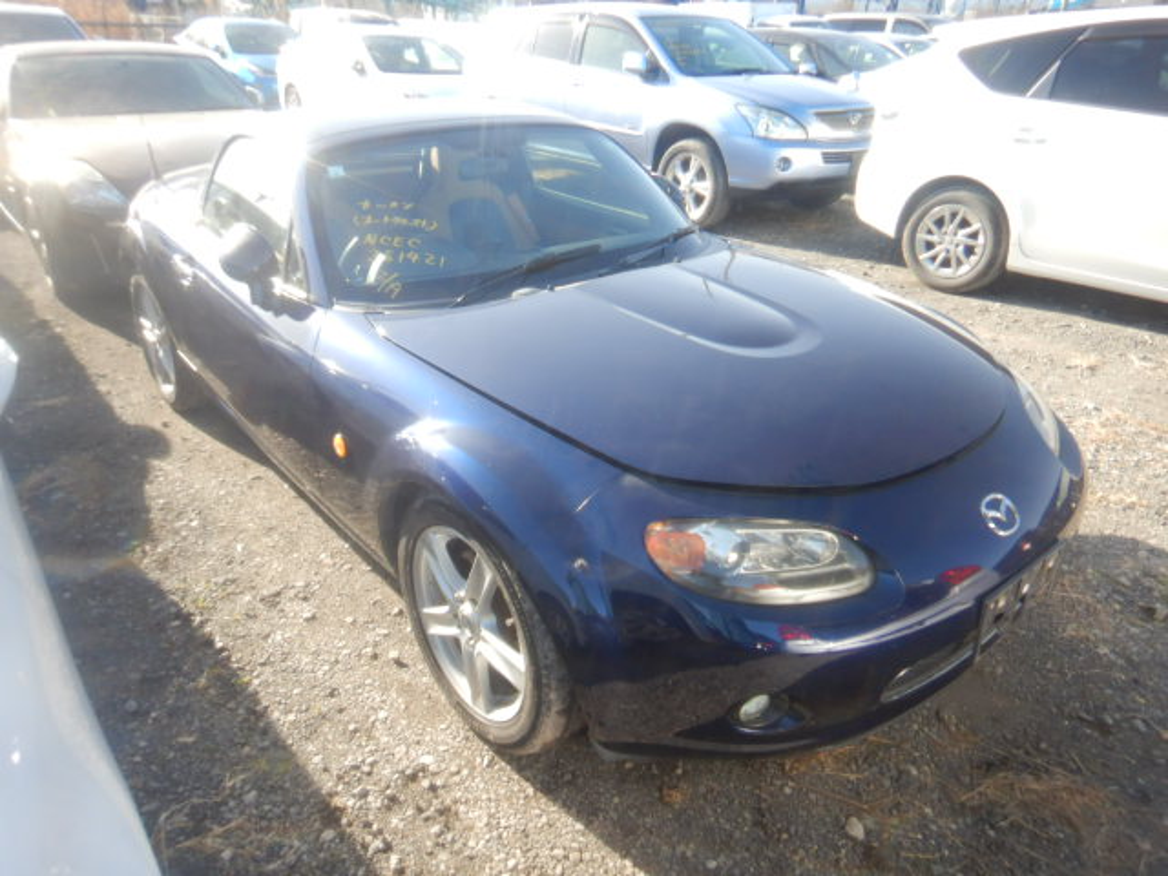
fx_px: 810
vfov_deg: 56.8
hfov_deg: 71.6
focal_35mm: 24
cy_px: 438
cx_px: 584
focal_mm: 4.3
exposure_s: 1/100
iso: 125
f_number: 2.8
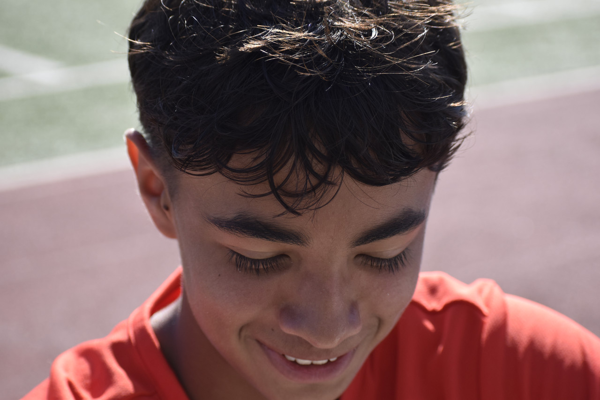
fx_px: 1750
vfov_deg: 13.0
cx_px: 300
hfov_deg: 19.5
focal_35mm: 105
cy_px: 200
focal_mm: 70
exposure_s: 1/1250
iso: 400
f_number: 5
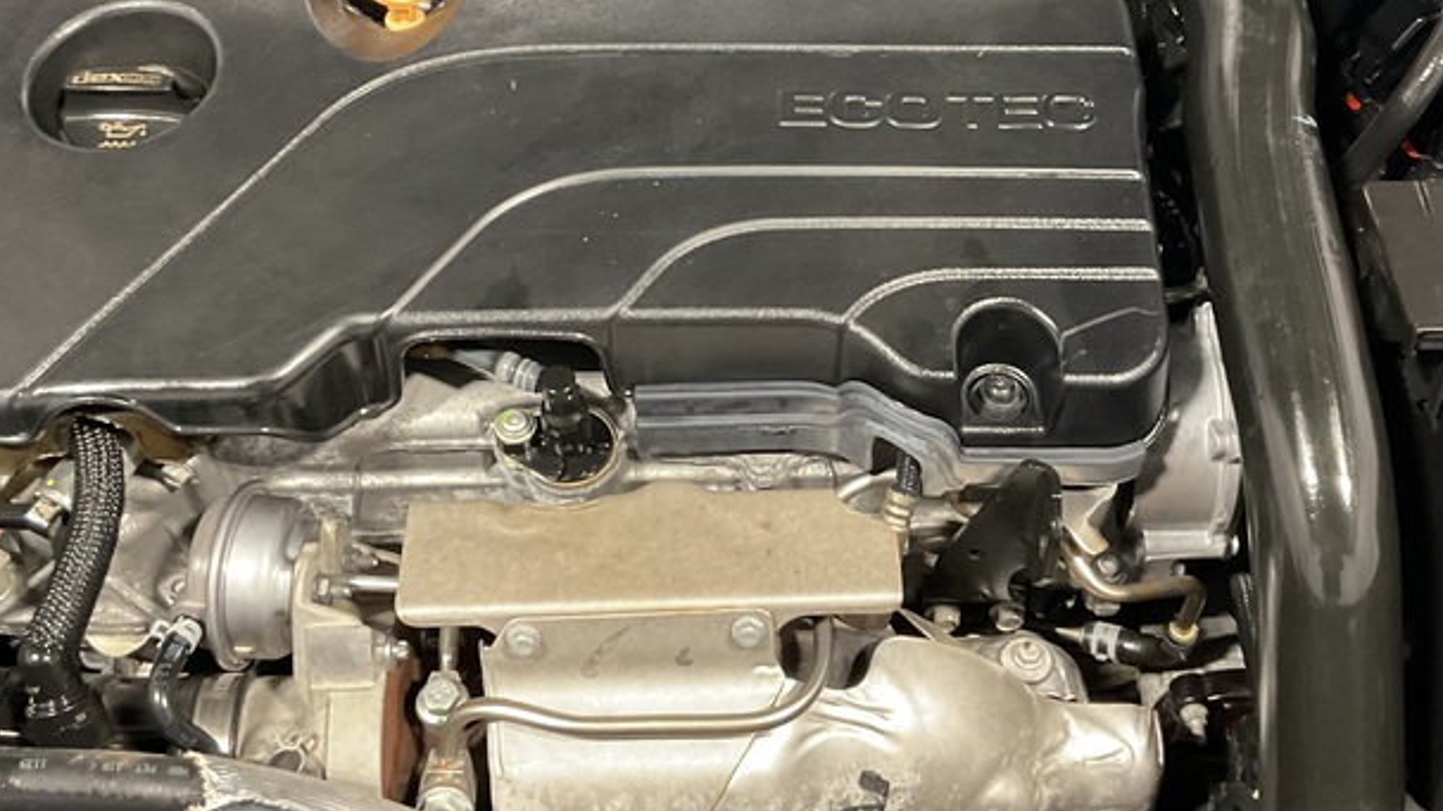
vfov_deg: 23.9
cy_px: 323
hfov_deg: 41.3
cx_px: 808
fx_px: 1913
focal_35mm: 50
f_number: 1.8
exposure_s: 1/33
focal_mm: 3
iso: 250
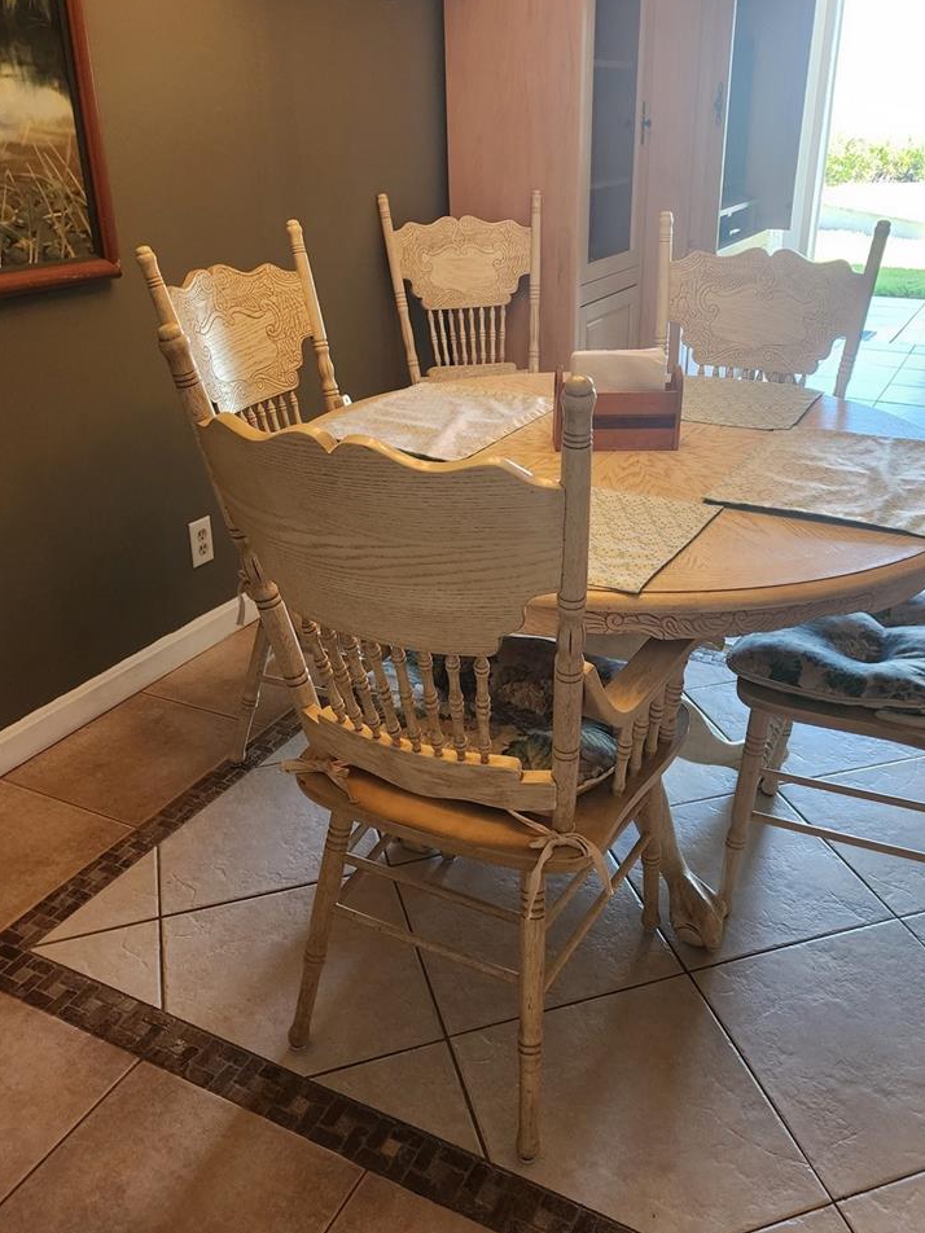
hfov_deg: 48.2
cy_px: 558
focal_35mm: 29
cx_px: 507
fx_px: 1033
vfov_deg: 61.5
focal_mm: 6.4
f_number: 1.8
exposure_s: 1/120
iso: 320
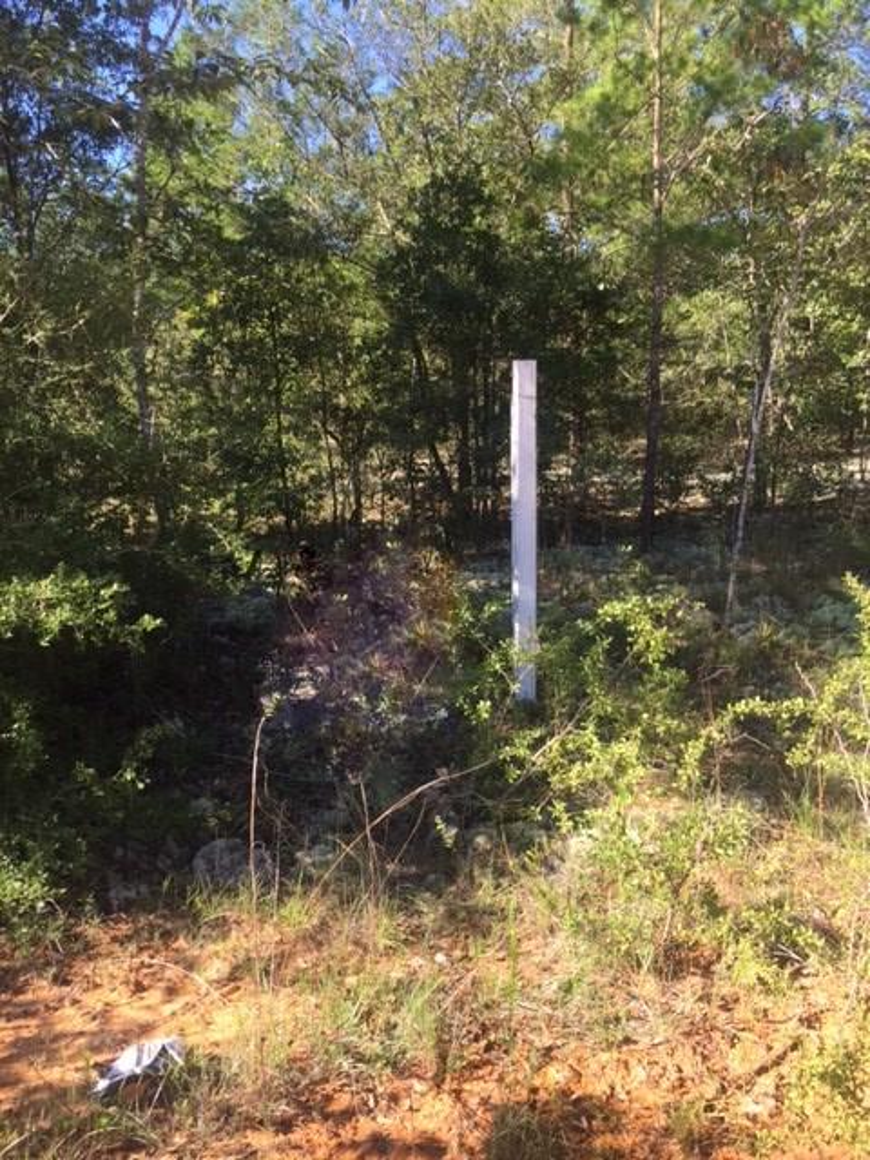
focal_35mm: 29
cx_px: 435
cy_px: 580
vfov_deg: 61.7
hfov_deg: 48.2
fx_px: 972
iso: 32
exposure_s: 1/408
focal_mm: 4.15
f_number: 2.2
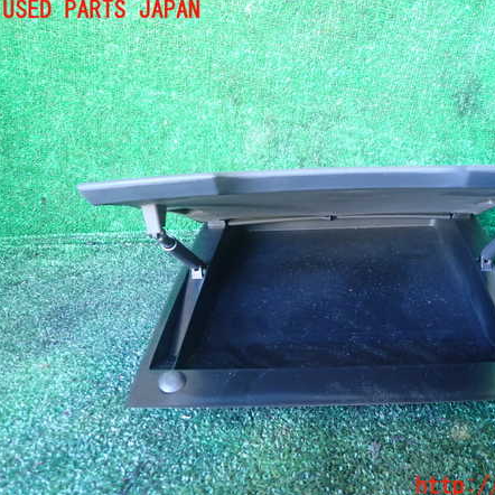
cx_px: 333
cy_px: 249
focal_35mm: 30
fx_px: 485
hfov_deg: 52.9
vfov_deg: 54.0
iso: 640
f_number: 2
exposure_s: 1/30
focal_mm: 4.5
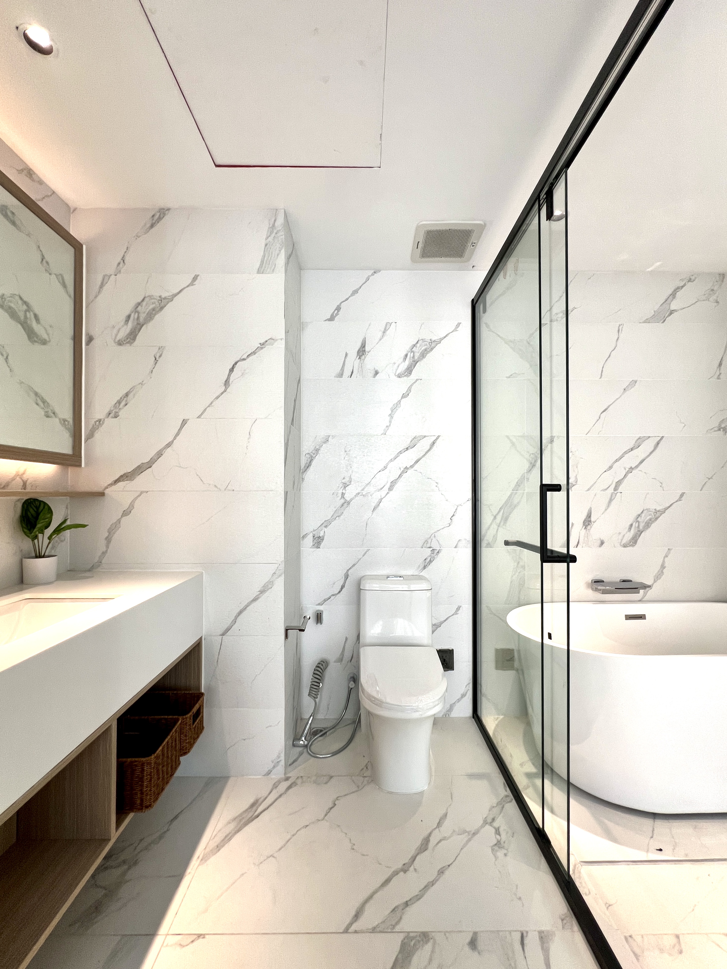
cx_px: 364
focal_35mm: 13
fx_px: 364
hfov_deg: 89.9
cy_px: 484
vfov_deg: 106.2
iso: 64
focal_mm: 1.57
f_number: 1.8
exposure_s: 1/100
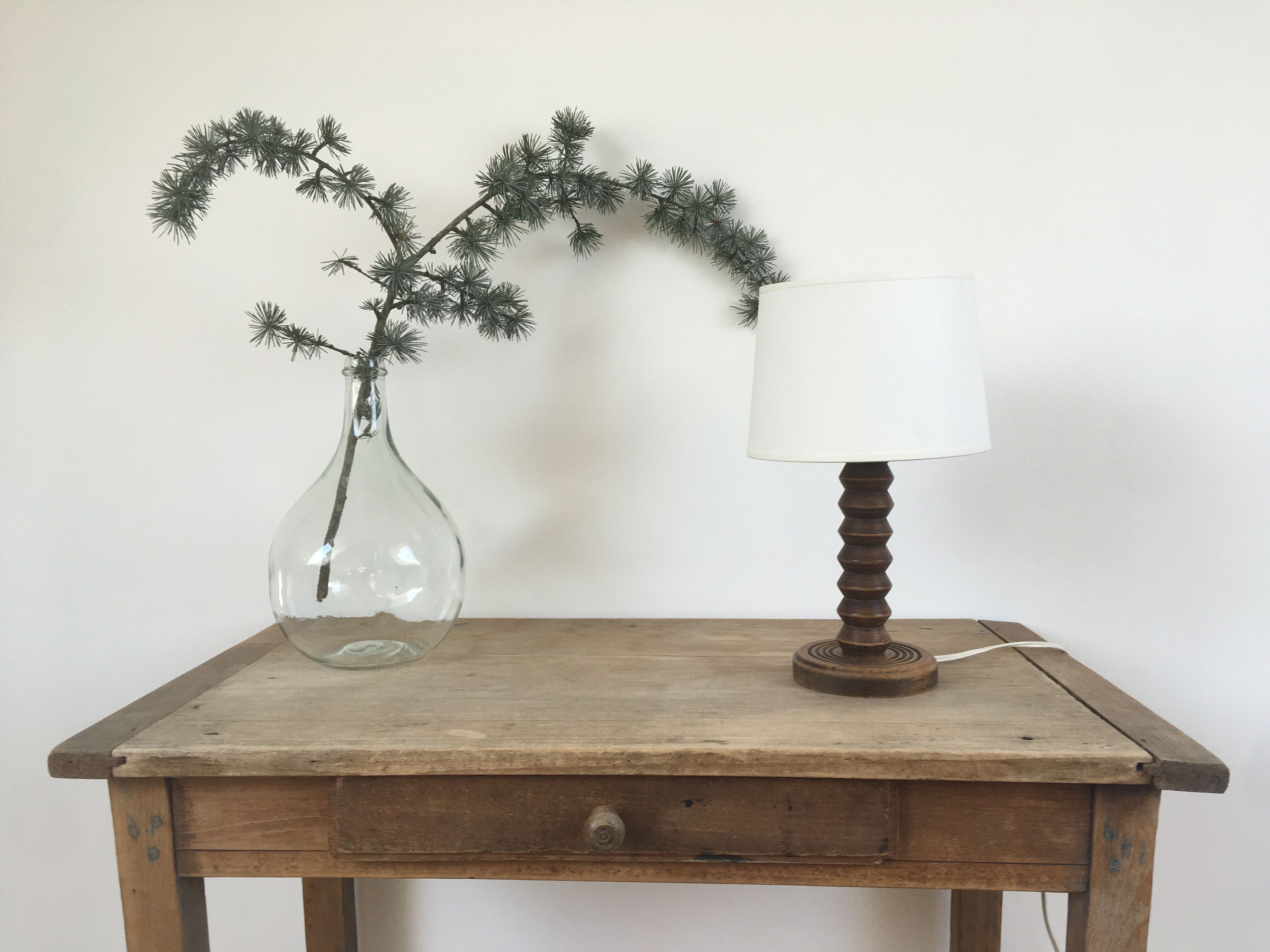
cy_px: 476
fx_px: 1064
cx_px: 635
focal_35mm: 29
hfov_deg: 61.7
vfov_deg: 48.2
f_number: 2.2
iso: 25
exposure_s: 1/50
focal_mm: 4.15
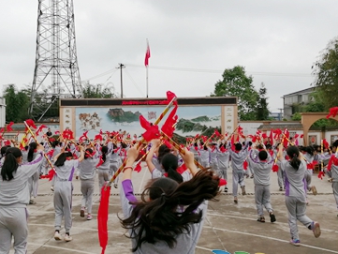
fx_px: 352
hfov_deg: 51.1
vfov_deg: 39.6
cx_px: 140
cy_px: 141
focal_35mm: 36
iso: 50
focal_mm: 3.62
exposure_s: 1/1575
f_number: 1.8
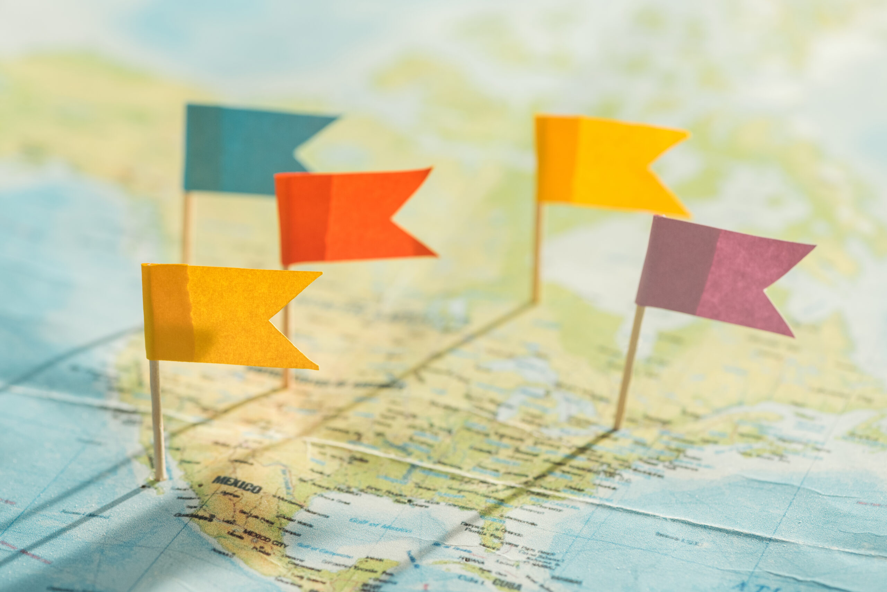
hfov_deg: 19.4
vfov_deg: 13.1
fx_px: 2588
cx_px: 444
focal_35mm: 105
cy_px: 296
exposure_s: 1/8
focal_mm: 105
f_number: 7.1
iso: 500
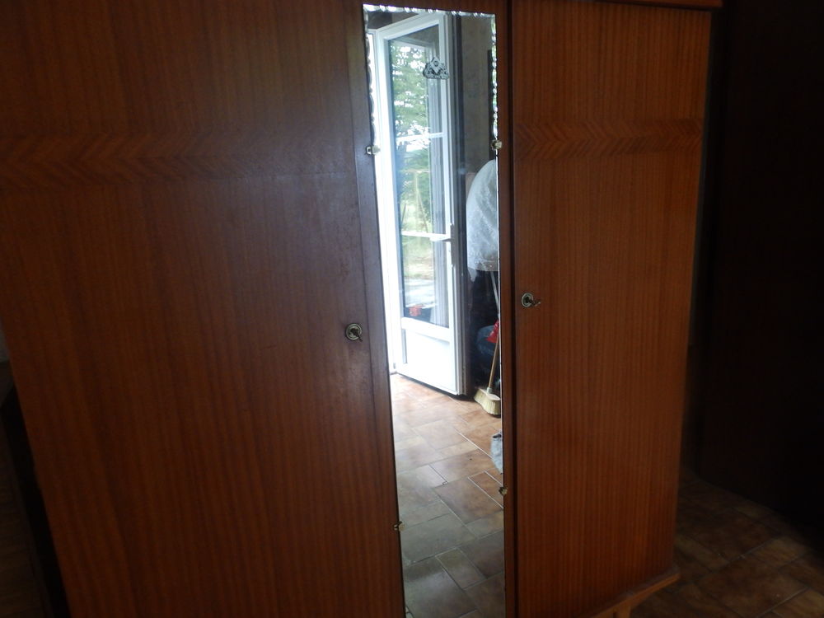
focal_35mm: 22
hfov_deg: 76.4
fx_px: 524
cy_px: 309
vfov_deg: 61.1
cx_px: 412
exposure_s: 1/30
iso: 400
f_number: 3.4
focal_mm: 4
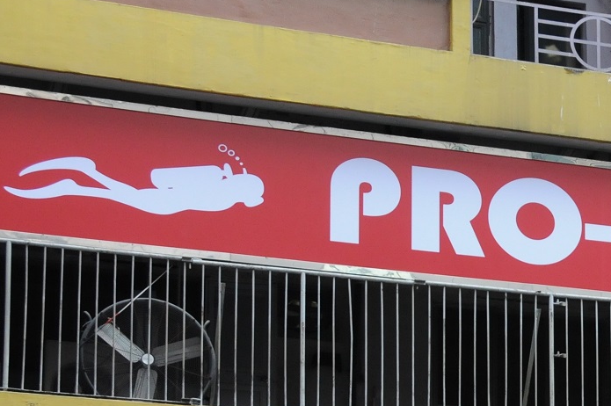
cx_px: 885
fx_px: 2509
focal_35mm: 148
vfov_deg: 9.1
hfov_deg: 13.2
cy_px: 549
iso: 800
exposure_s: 1/200
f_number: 7.1
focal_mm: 32
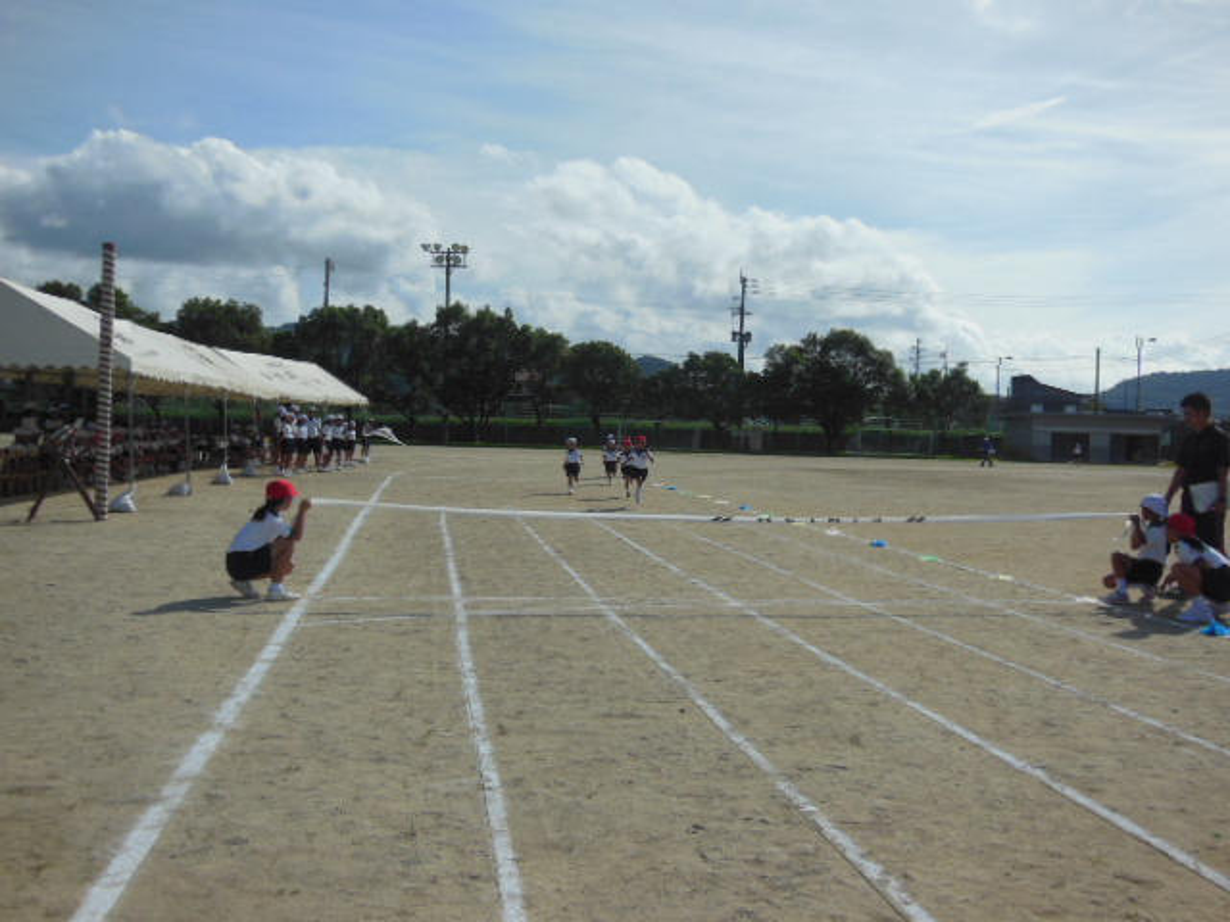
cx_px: 615
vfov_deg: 41.8
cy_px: 461
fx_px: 1208
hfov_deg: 54.0
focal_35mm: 34
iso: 125
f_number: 7.8
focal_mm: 6
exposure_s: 1/640
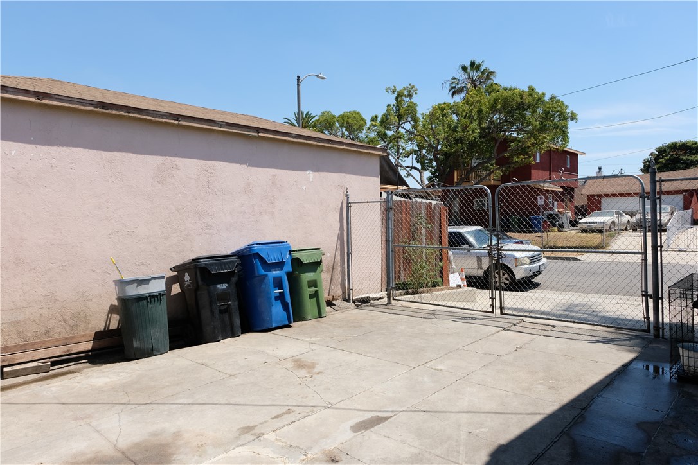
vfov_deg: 53.1
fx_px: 465
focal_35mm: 24
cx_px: 349
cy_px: 232
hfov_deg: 73.7
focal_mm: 16
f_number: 9
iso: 400
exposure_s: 1/400
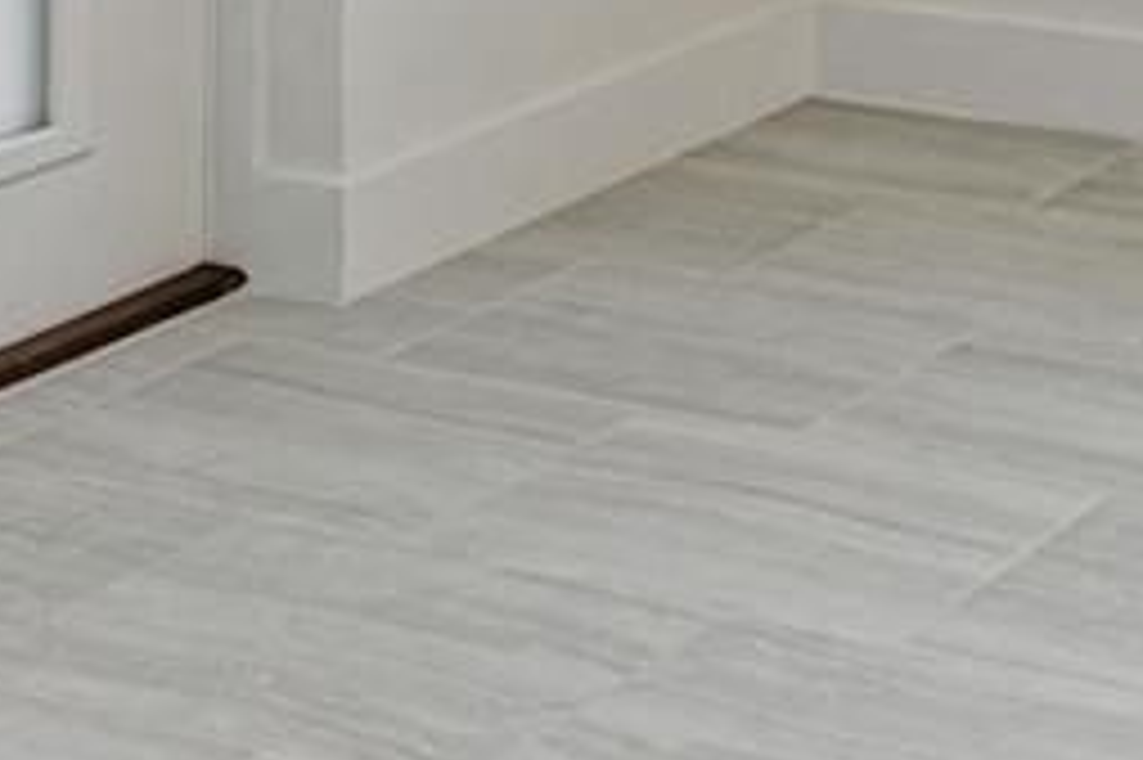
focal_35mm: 82
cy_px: -834
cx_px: 1980
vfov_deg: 13.7
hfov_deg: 19.4
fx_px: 2602
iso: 200
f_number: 9
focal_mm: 13
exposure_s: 1/100
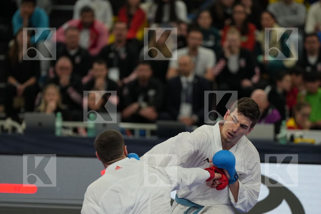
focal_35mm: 300
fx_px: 2675
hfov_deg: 6.9
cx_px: 160
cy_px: 107
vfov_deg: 4.6
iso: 1600
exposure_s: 1/1000
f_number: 2.8
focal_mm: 200
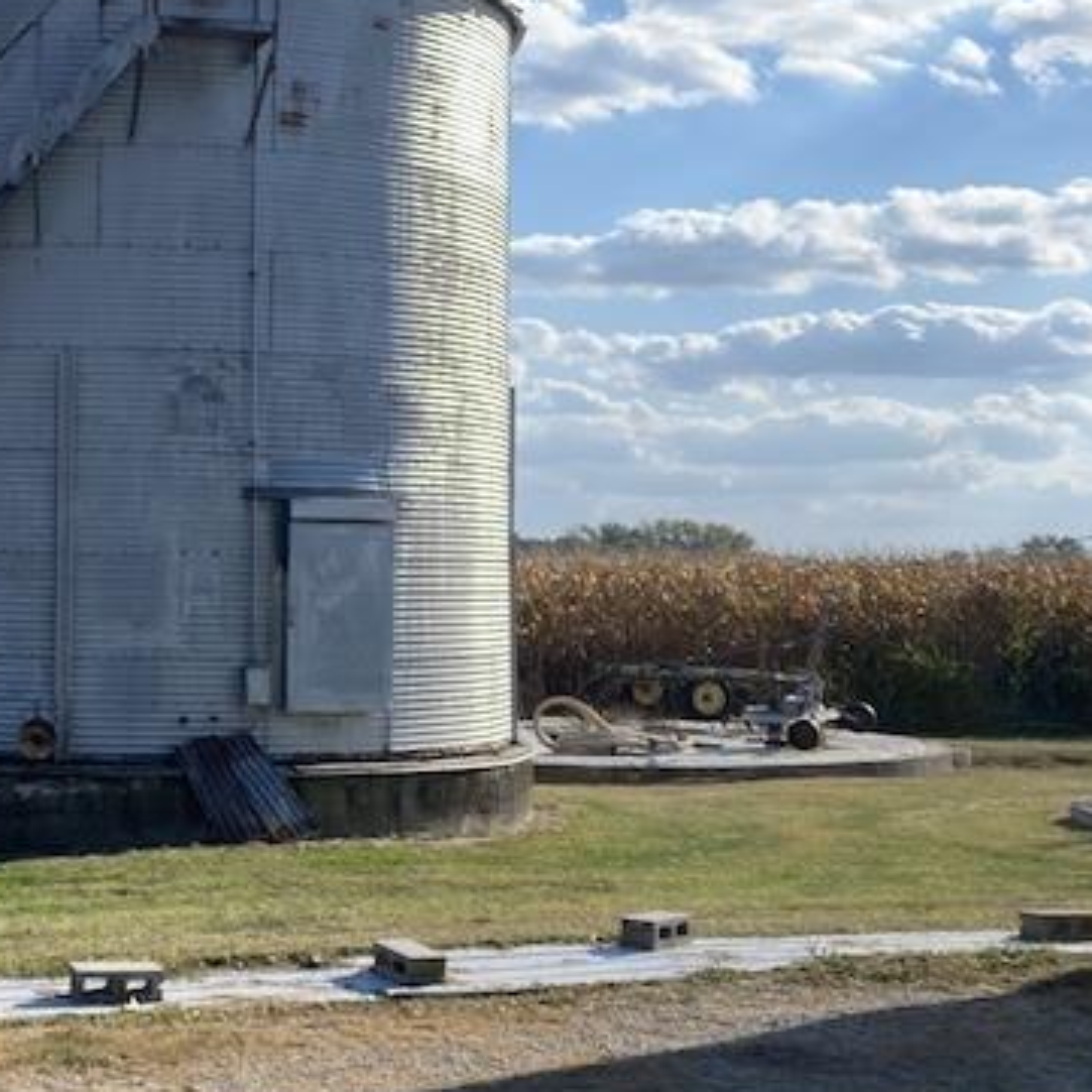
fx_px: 2427
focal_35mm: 68
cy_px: 467
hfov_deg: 24.1
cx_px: -42
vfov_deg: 25.3
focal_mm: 4.25
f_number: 1.8
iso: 32
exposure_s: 1/1927
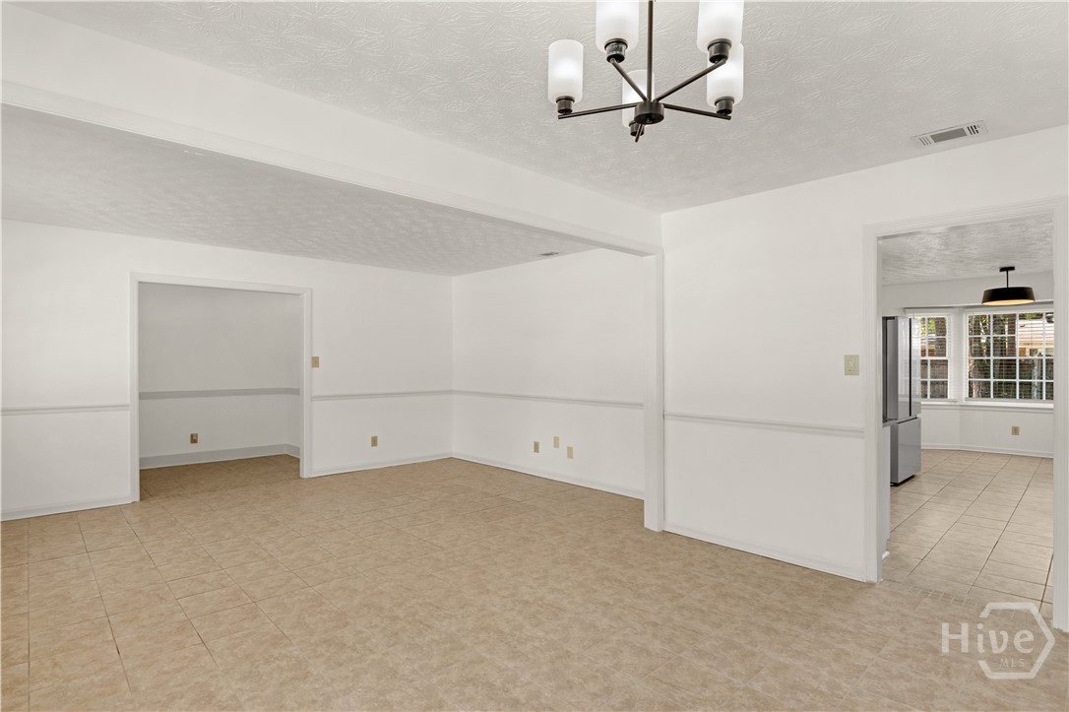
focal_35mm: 16
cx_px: 534
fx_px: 490
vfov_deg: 72.0
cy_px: 356
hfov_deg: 95.0
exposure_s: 1/13
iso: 250
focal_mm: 11
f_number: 7.1
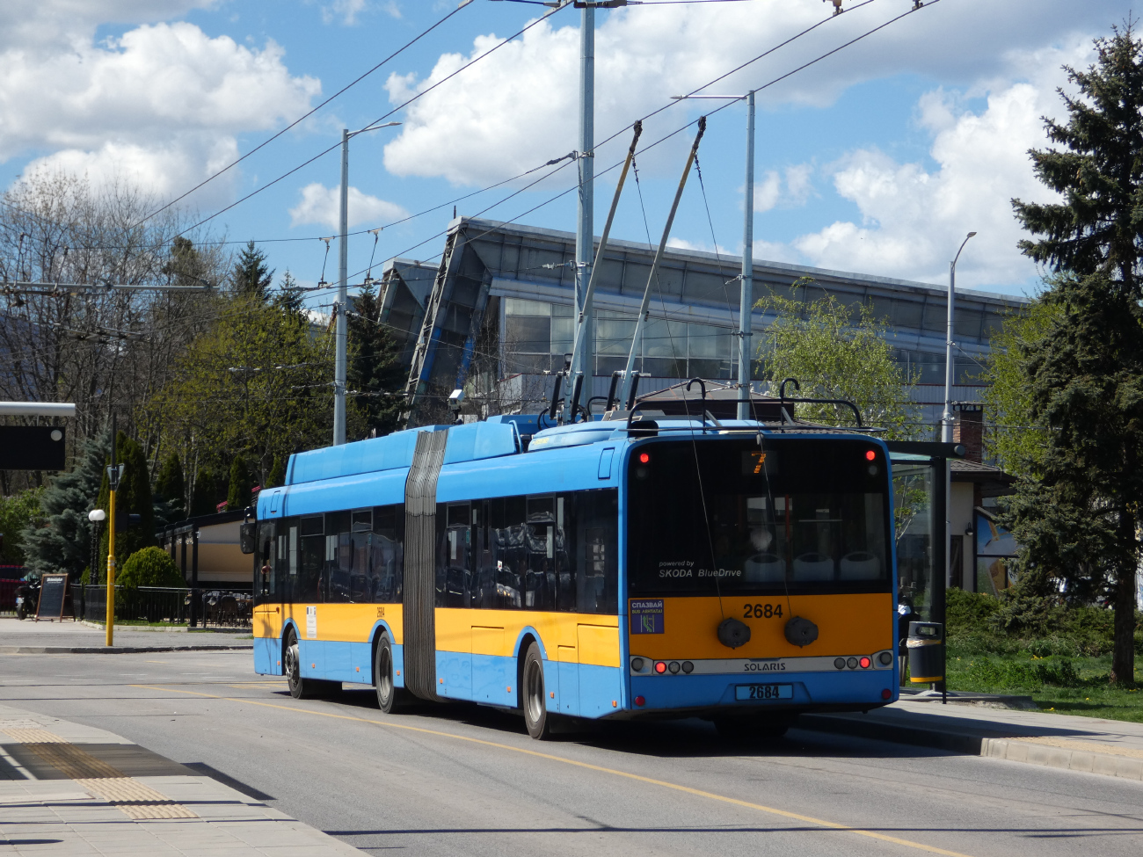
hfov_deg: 18.7
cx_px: 572
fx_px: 3467
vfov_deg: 14.1
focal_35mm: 105
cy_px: 428
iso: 80
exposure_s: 1/500
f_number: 4.9
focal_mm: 18.8
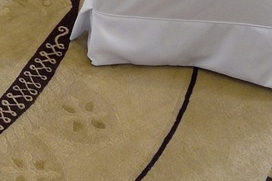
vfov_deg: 4.9
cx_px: -214
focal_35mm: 245
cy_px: -639
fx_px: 1851
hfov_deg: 8.1
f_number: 6.3
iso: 400
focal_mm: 34
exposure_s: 1/40
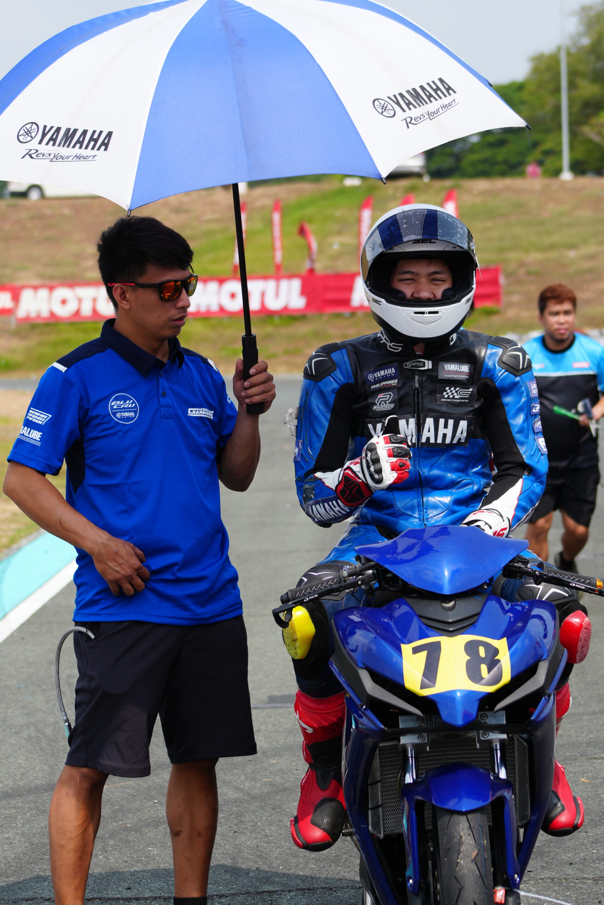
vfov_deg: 17.1
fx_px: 3019
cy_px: 452
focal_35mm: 120
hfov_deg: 11.4
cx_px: 302
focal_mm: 80
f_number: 5
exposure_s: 1/500
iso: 100
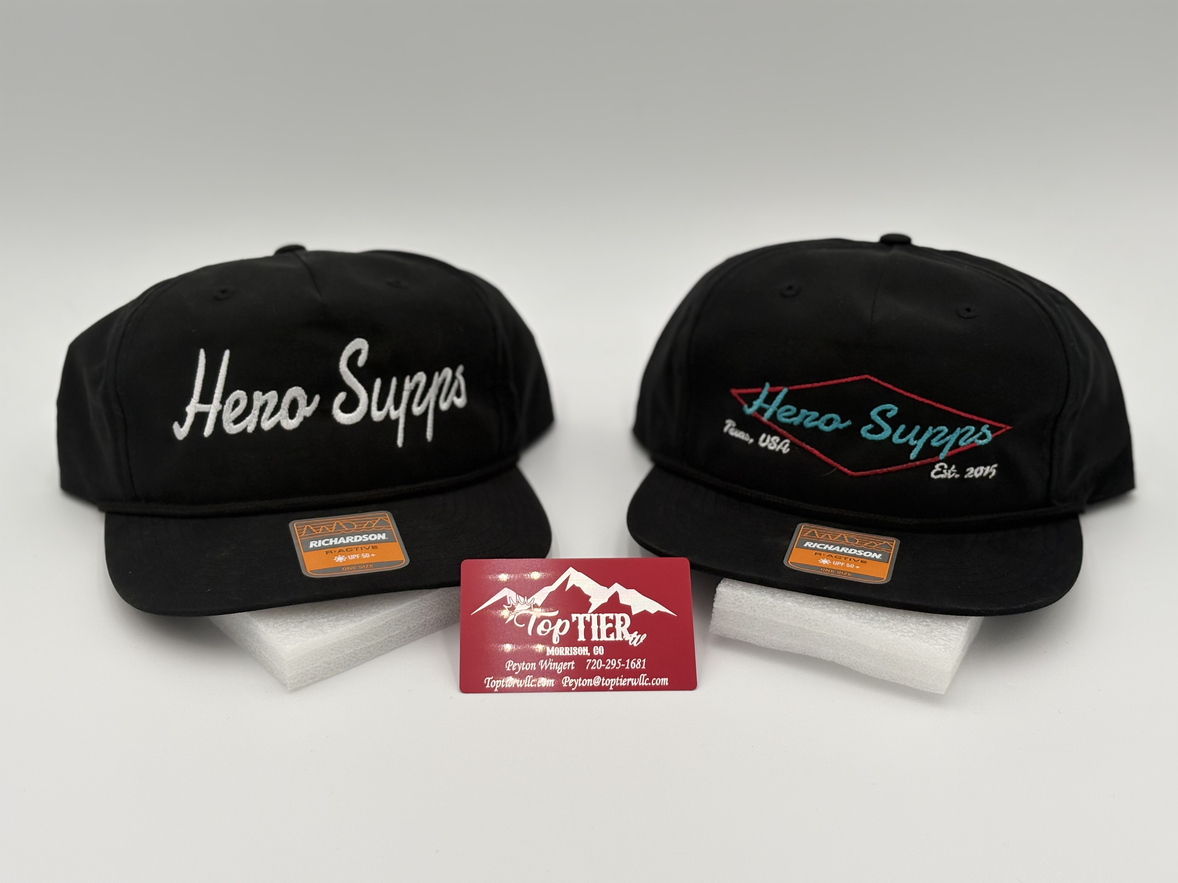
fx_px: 1770
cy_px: 442
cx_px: 589
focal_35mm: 52
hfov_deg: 36.8
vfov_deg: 28.0
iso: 40
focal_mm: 5.96
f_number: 1.6
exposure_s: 1/1287
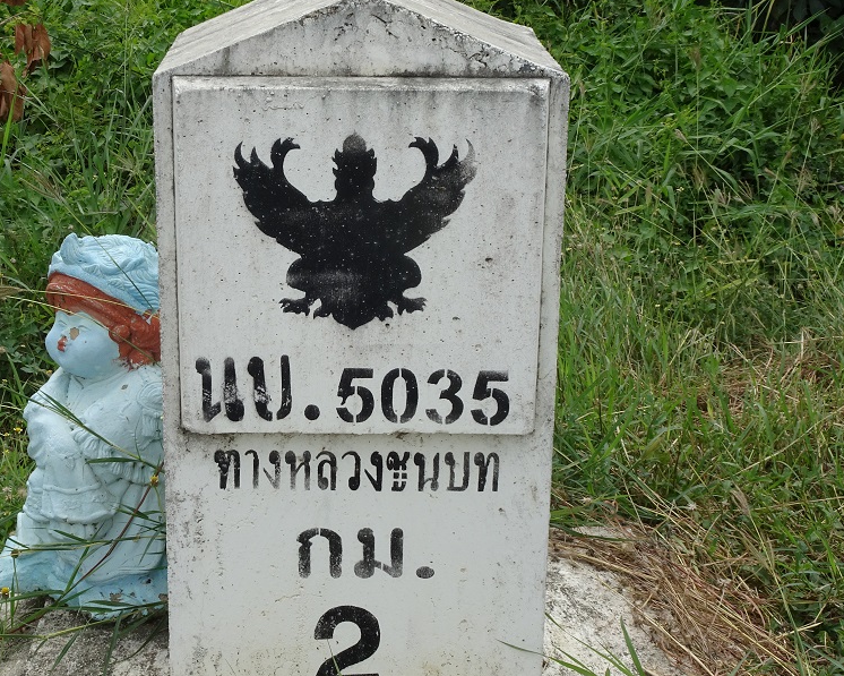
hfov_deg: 31.8
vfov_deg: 25.8
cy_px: 270
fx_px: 1474
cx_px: 317
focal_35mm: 59
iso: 80
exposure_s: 1/250
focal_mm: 7.87
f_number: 6.3
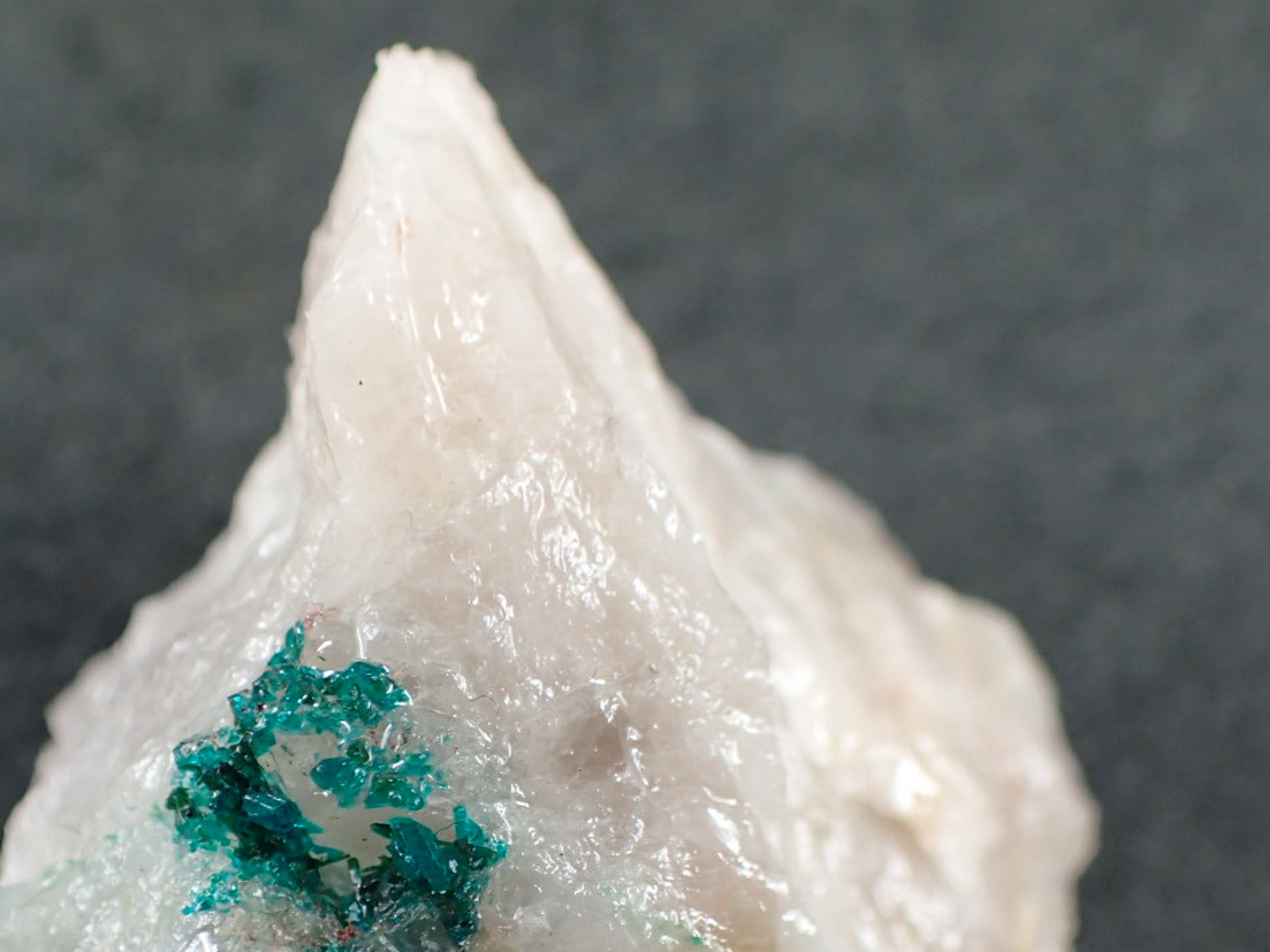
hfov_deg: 31.5
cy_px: 811
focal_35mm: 61
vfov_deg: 23.5
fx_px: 2238
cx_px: 455
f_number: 2.3
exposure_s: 1/125
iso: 125
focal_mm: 5.5
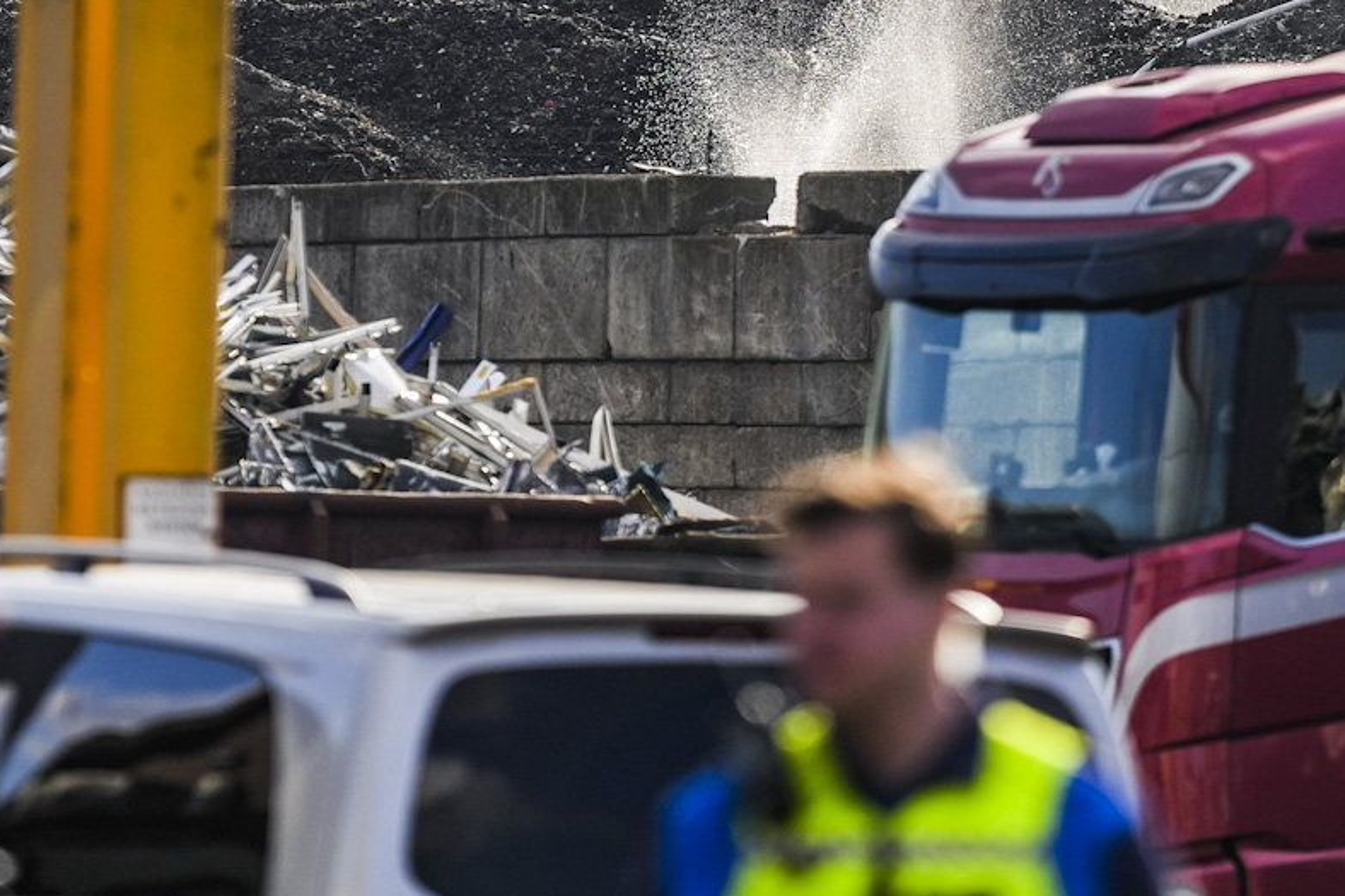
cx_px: 603
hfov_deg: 5.4
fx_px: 14380
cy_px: -63
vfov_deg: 3.6
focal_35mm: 385
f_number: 2.8
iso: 200
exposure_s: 1/5000
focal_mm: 158
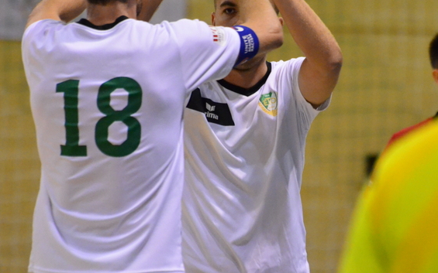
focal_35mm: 583
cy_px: 76
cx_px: 281
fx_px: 6959
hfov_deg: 3.6
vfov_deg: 2.3
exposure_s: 1/400
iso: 6400
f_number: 5.6
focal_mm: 270
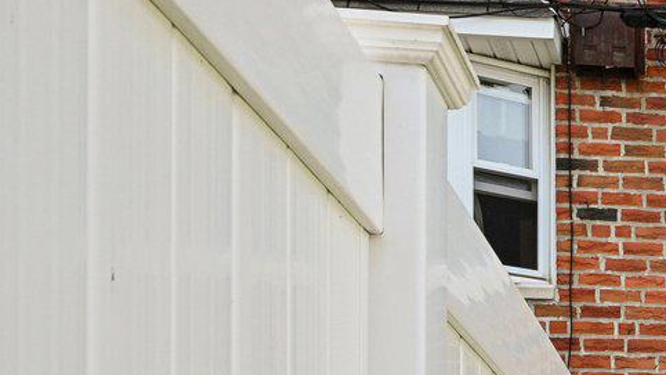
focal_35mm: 91
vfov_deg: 13.3
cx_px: 1203
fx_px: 1611
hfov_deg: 18.3
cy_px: 175
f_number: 8
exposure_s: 1/500
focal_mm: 20.5
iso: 400
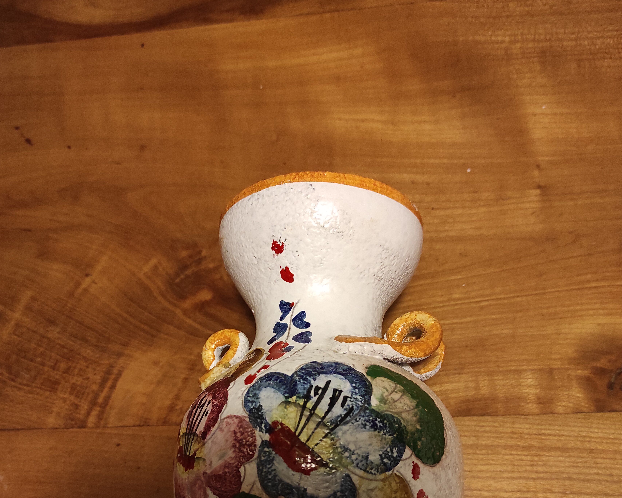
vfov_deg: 42.6
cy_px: 398
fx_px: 608
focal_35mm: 33
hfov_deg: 54.2
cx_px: 313
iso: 733
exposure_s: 1/33
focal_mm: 5.43
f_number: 1.89
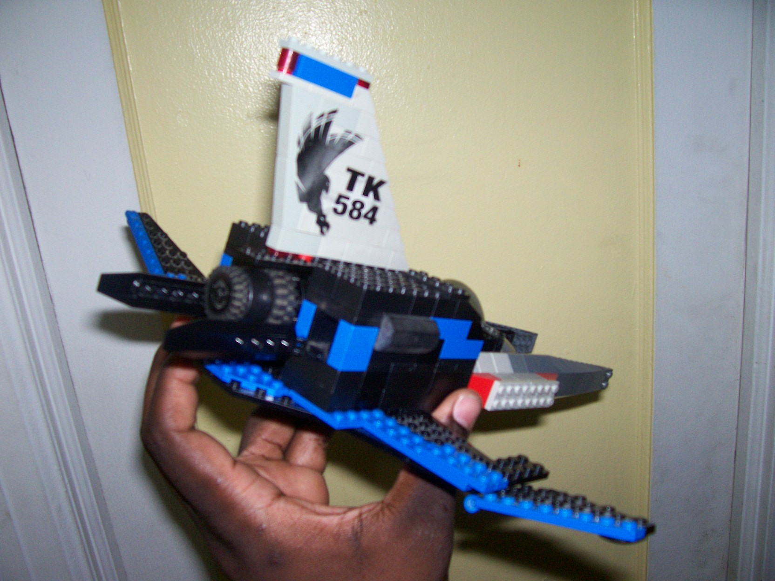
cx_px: 388
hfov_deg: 54.0
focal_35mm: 34
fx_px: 761
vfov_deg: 41.8
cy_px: 290
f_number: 2.7
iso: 140
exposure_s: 1/112
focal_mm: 5.6
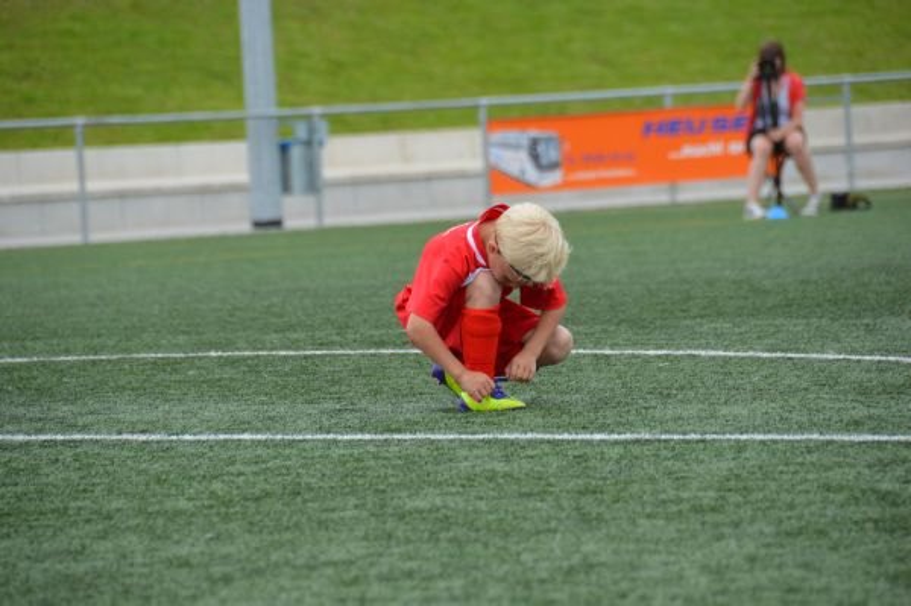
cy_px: 303
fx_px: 7585
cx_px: 456
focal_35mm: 300
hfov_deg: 6.9
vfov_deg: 4.6
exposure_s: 1/1000
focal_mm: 200
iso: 400
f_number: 5.6
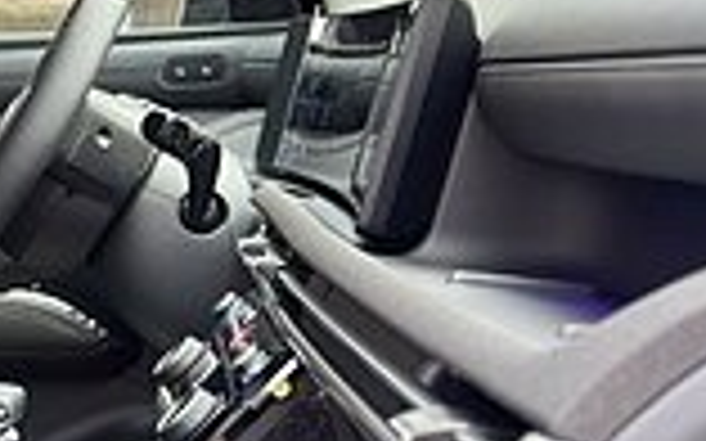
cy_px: 346
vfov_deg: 14.6
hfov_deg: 19.2
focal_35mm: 89
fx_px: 1712
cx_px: -459
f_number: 1.78
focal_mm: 6.76
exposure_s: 1/60
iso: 250
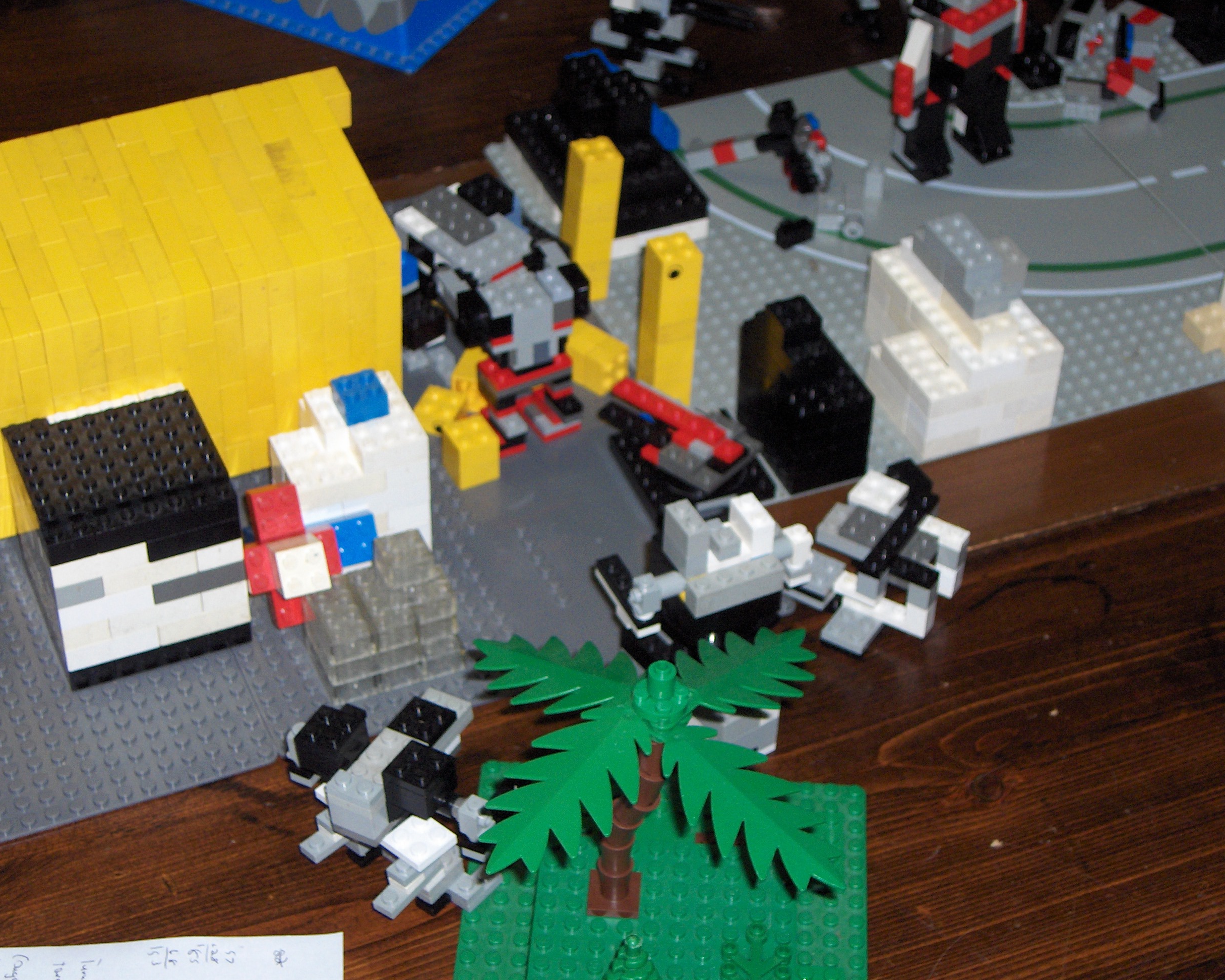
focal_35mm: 73
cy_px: 489
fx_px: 2647
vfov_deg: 21.0
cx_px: 627
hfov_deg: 26.1
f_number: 3.5
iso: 100
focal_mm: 14.3
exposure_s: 1/90
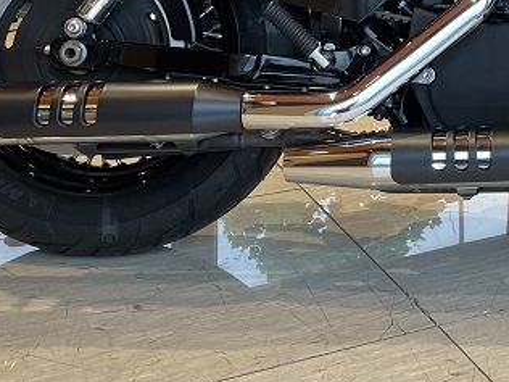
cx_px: 565
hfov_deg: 24.5
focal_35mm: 74
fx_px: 1088
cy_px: -36
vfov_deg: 19.1
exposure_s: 1/100
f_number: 1.6
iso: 80
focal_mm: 4.2
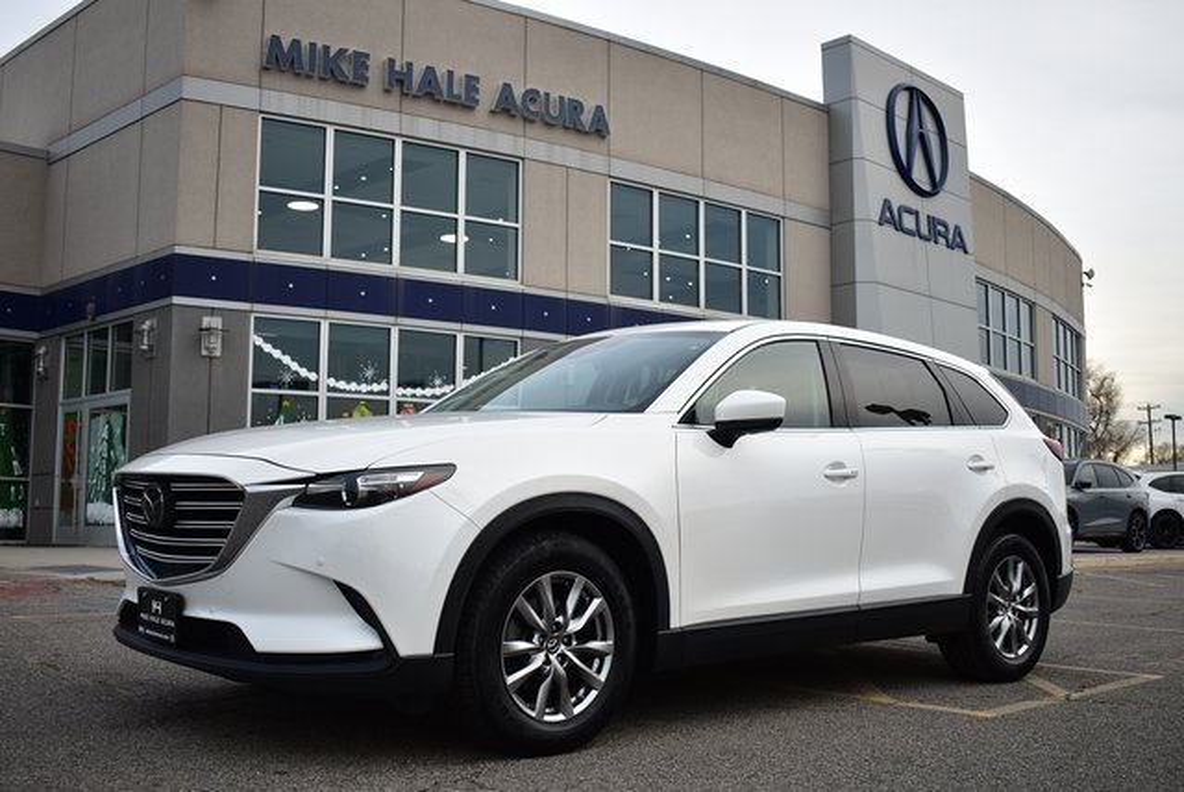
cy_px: 396
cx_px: 592
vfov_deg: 35.6
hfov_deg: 51.2
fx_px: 1234
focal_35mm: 38
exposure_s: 1/60
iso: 100
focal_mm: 25
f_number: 4
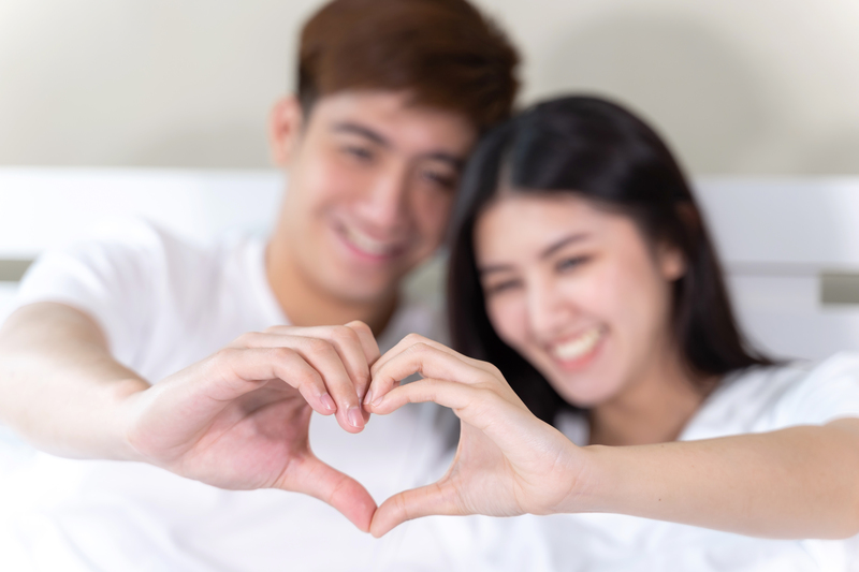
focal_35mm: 75
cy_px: 286
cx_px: 430
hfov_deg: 27.0
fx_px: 1789
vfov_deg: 18.2
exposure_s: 1/80
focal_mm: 75
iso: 200
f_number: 3.2
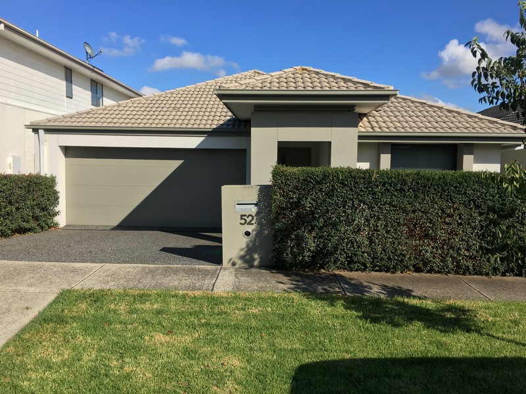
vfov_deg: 48.2
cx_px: 263
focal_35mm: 29
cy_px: 197
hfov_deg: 61.7
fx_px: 441
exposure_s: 1/1508
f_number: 2.2
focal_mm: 4.15
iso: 25
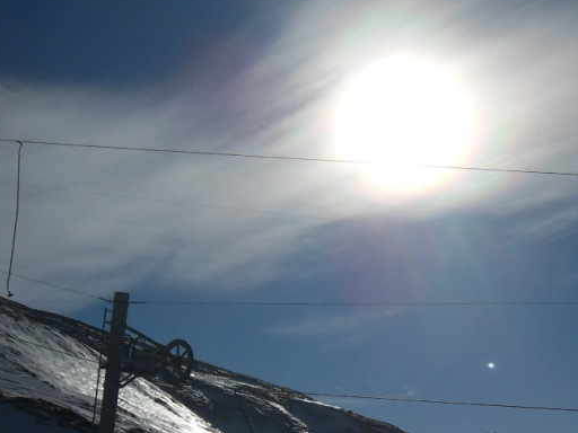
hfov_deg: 27.2
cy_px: 317
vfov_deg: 20.9
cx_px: 462
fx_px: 1169
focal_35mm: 70
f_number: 8.2
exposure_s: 1/1500
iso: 80
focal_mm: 6.3
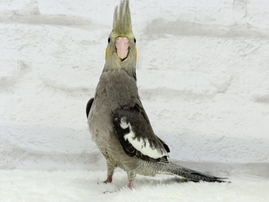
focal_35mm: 52
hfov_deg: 36.8
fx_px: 404
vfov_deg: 28.0
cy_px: 101
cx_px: 134
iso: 80
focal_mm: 5.96
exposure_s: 1/100
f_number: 1.6
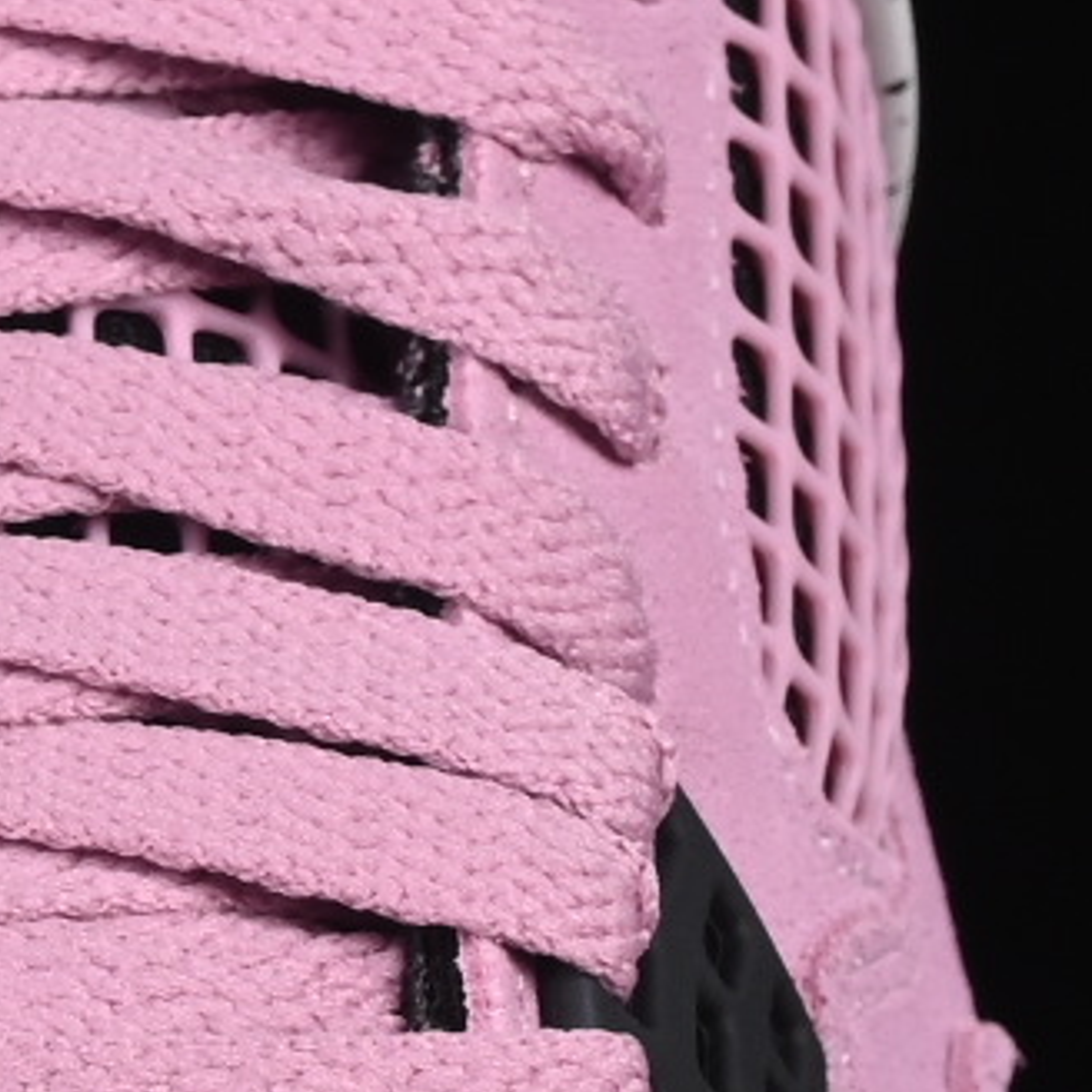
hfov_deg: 3.2
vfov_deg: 3.2
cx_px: -1029
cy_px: 1565
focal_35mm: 541
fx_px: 19308
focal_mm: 50
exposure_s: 1/80
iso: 160
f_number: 8
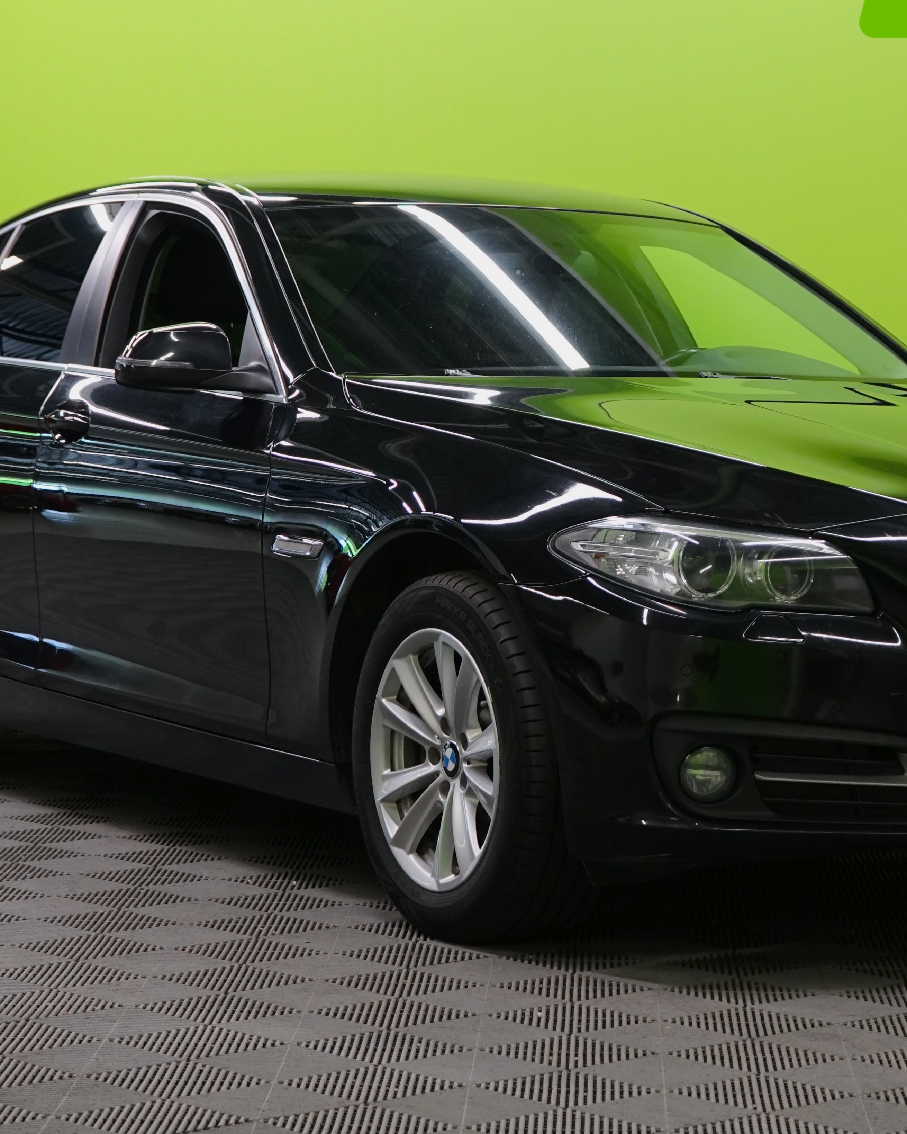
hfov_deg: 14.0
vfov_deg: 17.5
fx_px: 3691
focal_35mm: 110
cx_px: 598
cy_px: 485
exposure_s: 1/50
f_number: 6.3
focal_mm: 64
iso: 1000
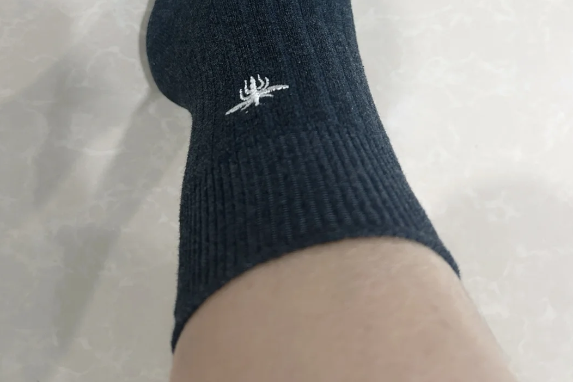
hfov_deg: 51.9
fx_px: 589
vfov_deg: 33.6
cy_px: 21
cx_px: 282
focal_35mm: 37
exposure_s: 1/50
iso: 250
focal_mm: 5.7
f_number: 1.5
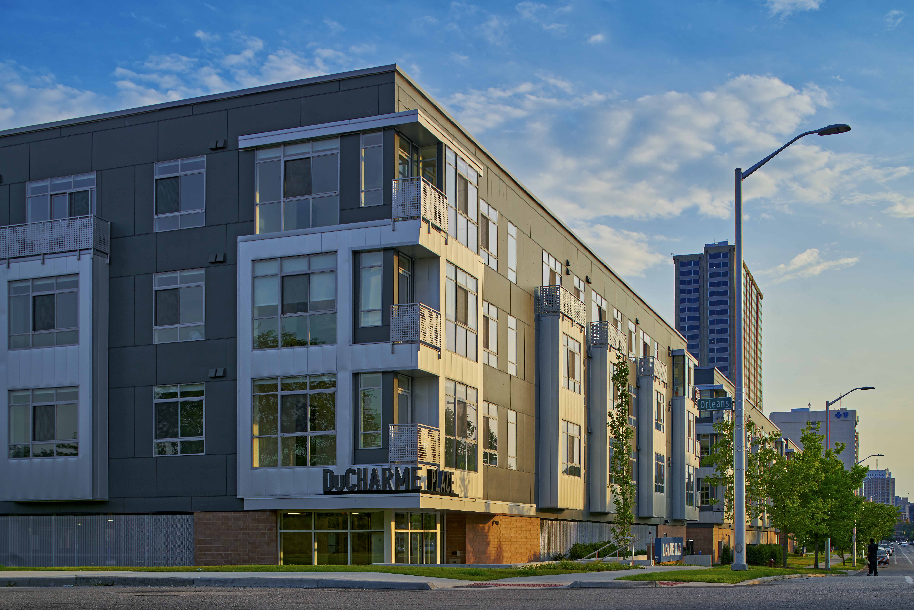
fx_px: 1143
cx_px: 457
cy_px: 305
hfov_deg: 43.6
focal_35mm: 45
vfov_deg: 29.9
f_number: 8
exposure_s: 1/250
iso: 100
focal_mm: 45
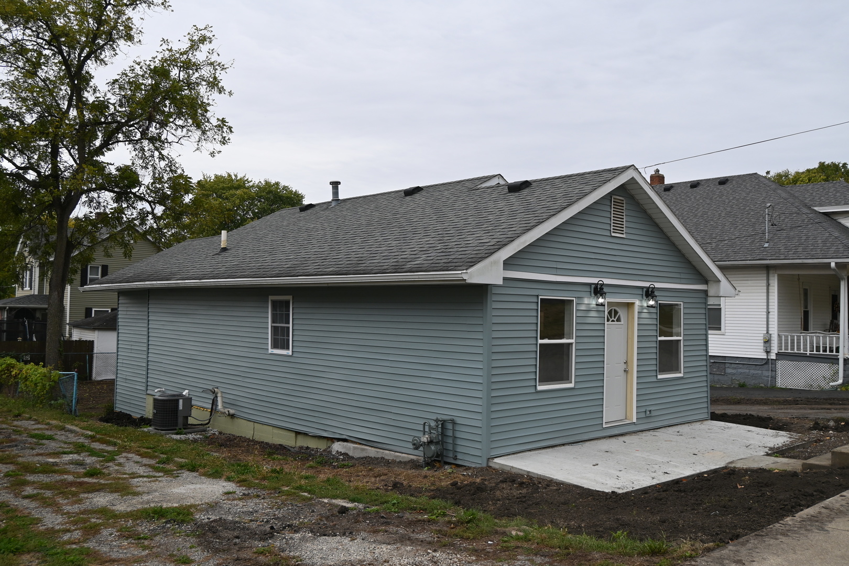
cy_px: 283
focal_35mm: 32
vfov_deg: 41.7
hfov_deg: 59.5
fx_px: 743
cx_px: 424
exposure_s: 1/250
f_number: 5
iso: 200
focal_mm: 21
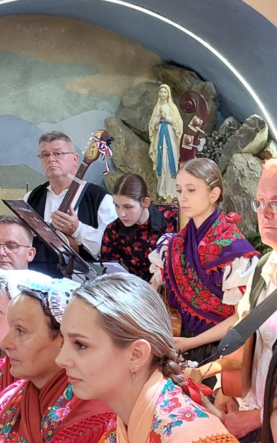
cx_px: 324
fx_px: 907
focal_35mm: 75
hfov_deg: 16.7
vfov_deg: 26.0
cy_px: 449
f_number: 1.8
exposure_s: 1/50
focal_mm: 5.23
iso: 320
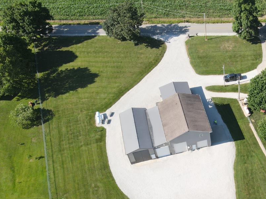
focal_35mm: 45
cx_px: 232
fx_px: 346
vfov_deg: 30.5
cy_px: 185
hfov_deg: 39.5
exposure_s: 1/250
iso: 100
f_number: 2.8
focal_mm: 4.5
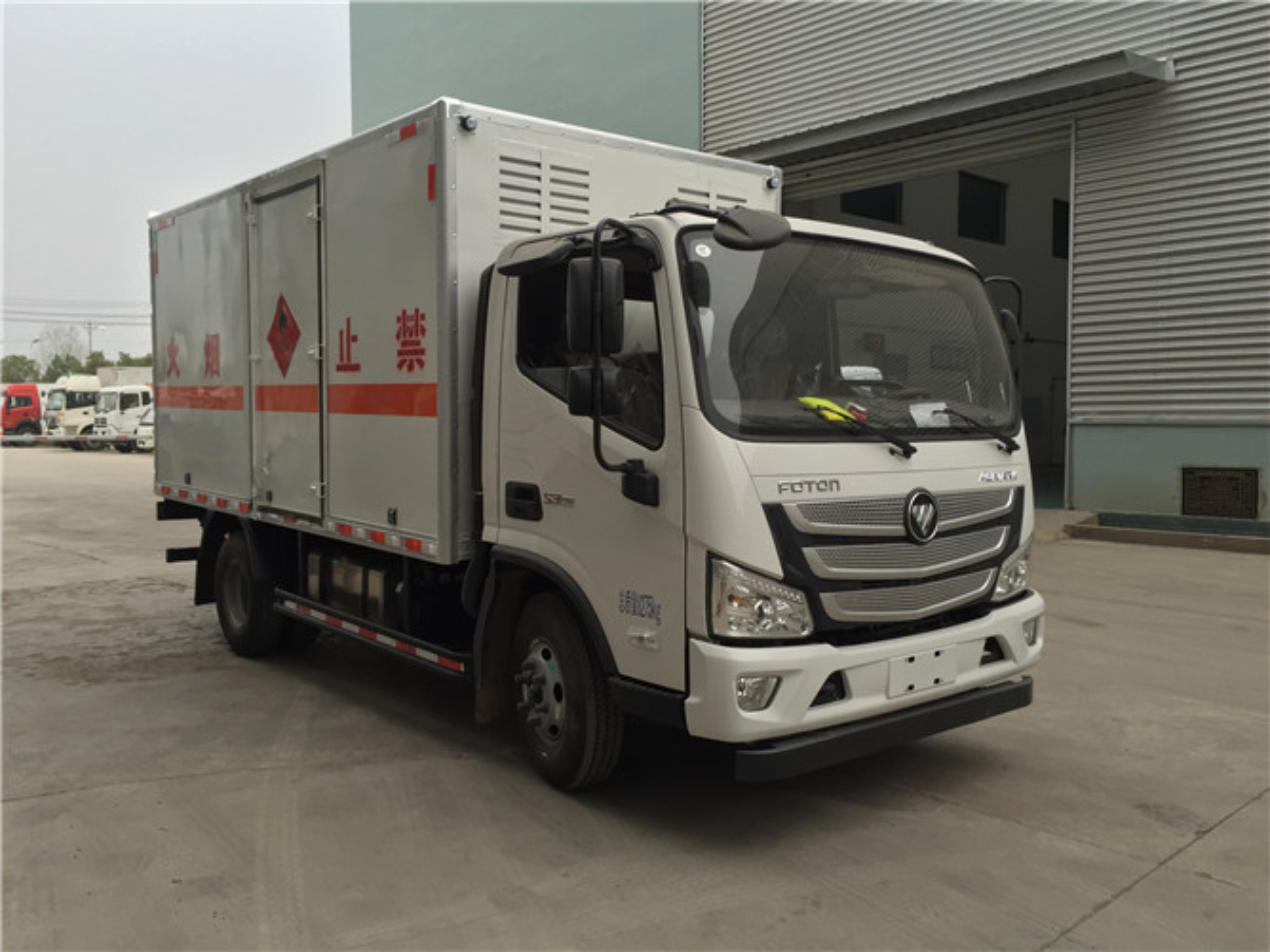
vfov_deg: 48.2
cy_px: 476
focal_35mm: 29
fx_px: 1064
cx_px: 635
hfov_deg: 61.7
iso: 40
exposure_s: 1/100
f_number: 2.2
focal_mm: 4.15
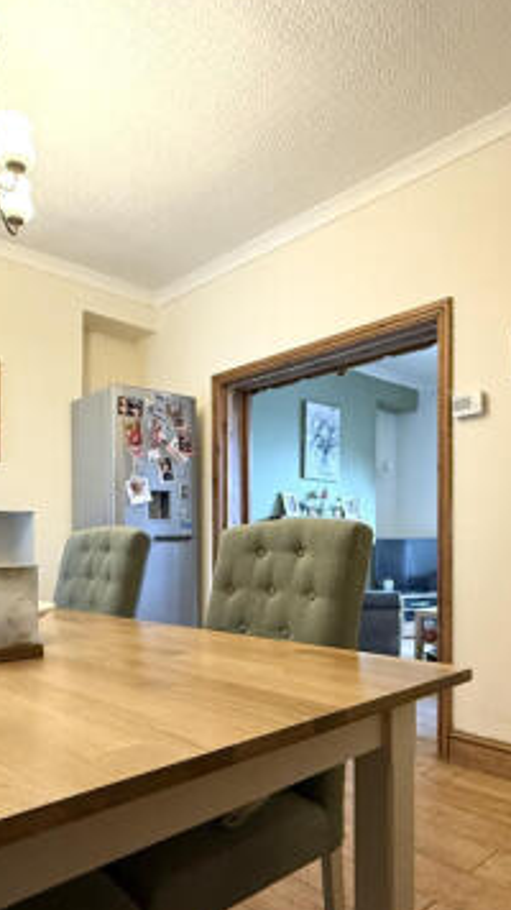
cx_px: 262
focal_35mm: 25
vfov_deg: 73.3
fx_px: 603
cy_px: 546
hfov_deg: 45.9
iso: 640
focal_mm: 2.22
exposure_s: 1/50
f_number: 2.2
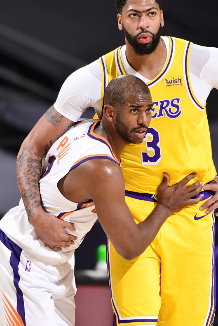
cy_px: 160
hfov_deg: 2.4
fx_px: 5157
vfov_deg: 3.6
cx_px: 137
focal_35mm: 568
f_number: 5.6
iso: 320
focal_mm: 440
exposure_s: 1/250
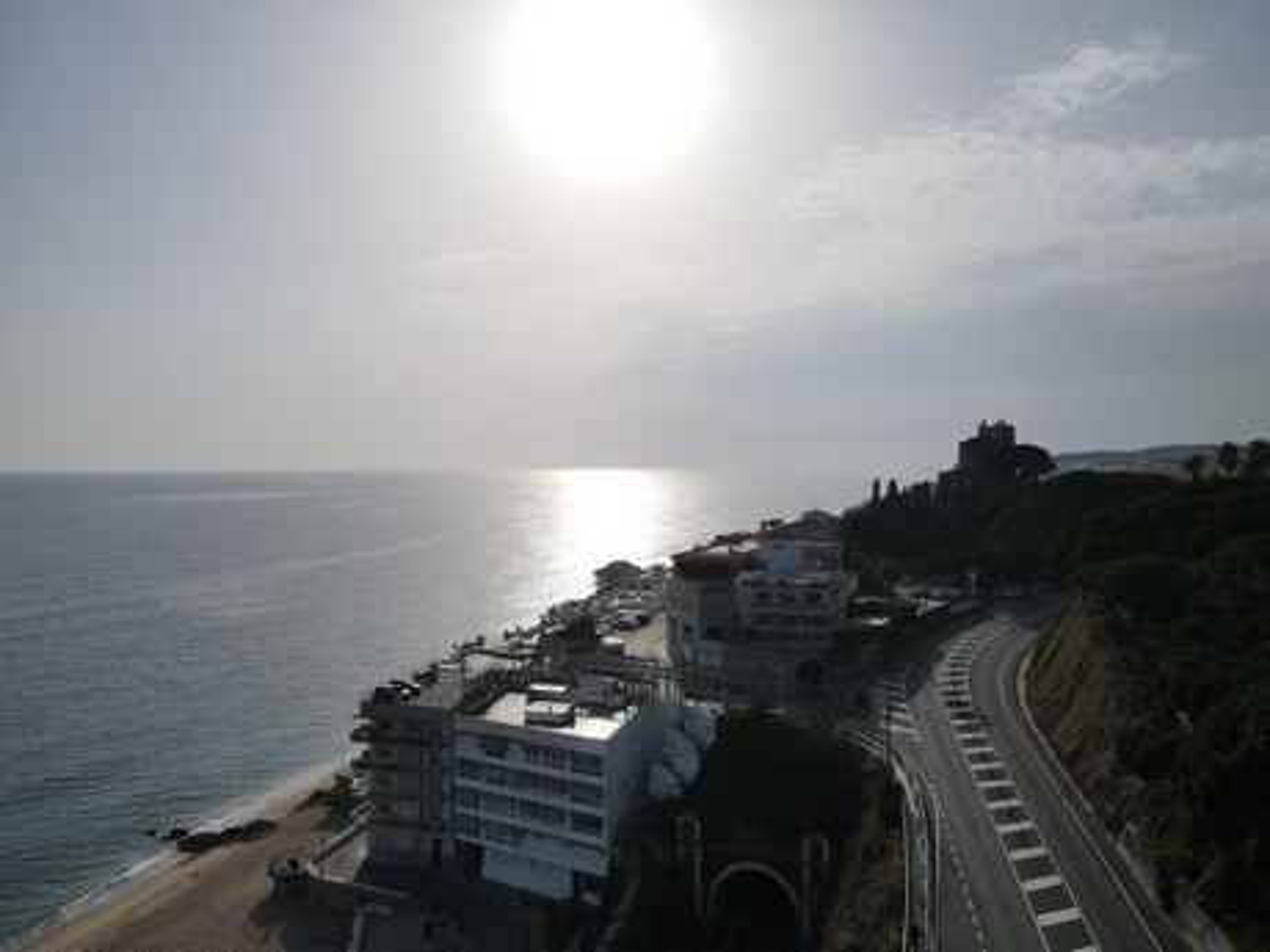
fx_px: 881
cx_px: 635
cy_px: 476
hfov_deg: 71.6
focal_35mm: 24
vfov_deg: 56.8
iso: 100
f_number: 2.8
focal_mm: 4.5
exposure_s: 1/4000
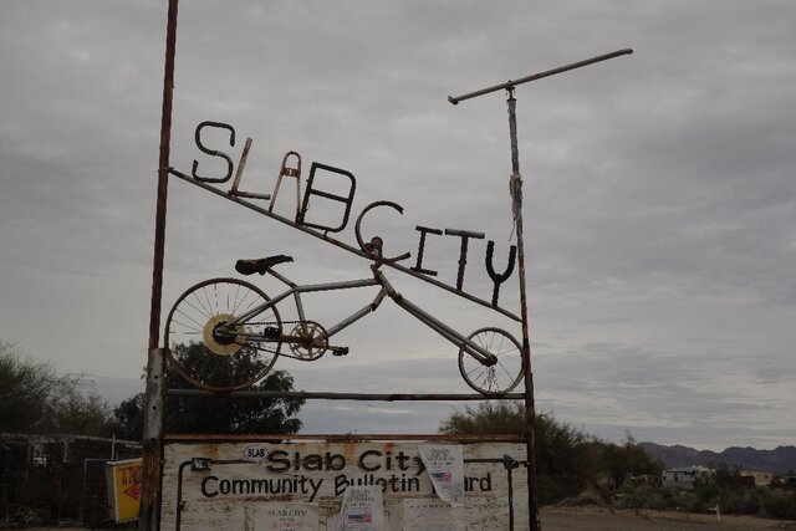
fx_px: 951
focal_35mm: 43
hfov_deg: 45.4
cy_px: 266
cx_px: 398
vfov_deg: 31.2
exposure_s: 1/800
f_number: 7.1
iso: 125
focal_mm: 16.01
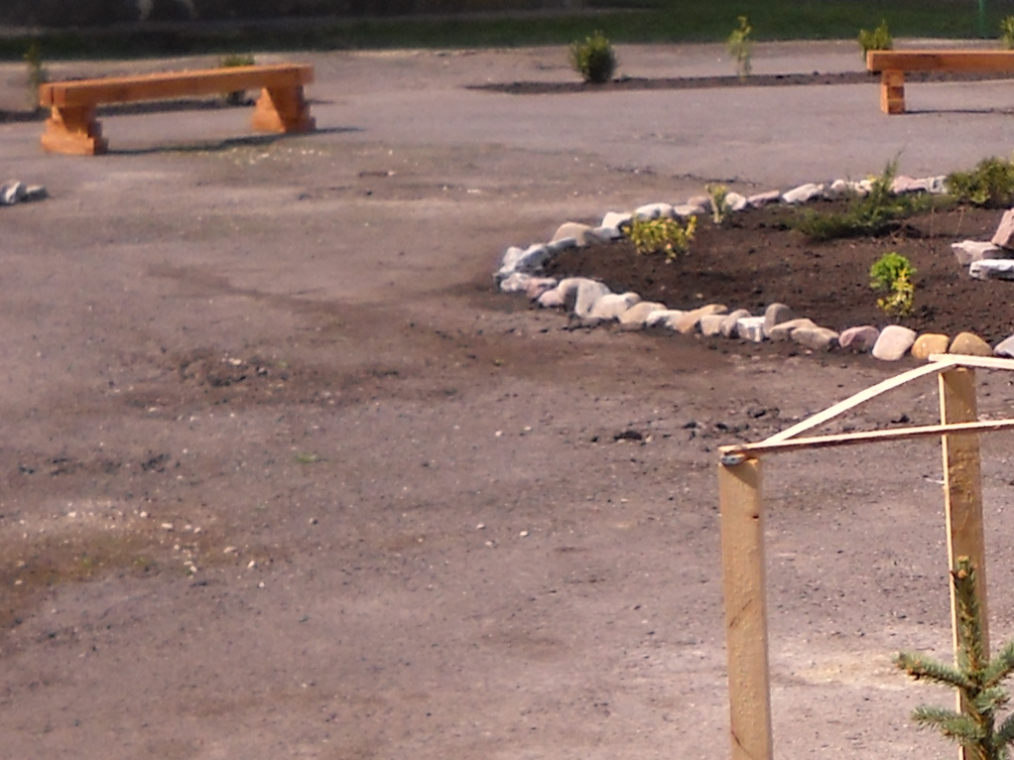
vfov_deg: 11.3
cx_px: 1502
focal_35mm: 131
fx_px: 3836
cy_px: 551
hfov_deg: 14.1
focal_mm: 6.72
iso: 64
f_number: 5.5
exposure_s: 1/228
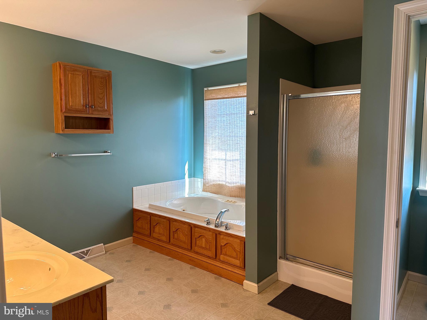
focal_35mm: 24
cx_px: 214
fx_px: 296
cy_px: 160
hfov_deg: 71.6
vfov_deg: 56.8
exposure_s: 1/60
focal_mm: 6.86
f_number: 1.78
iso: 125
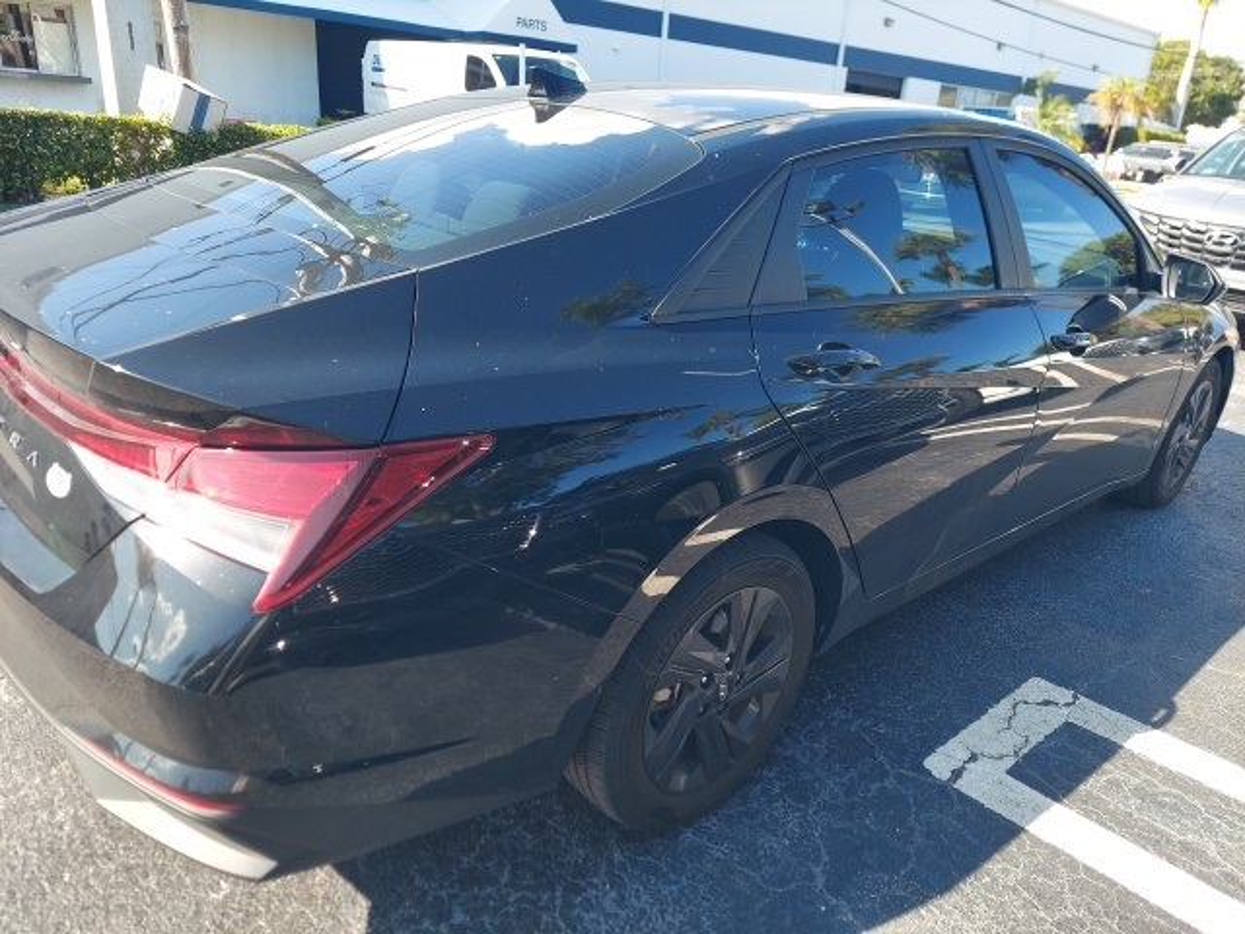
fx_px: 863
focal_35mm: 24
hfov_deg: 71.6
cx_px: 622
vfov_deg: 56.8
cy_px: 467
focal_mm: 5.23
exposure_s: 1/354
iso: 50
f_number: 1.8
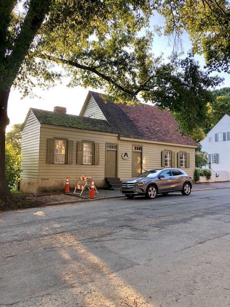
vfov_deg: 63.4
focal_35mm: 28
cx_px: 115
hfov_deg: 49.7
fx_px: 248
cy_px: 154
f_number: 1.8
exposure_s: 1/131
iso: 20
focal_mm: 3.99
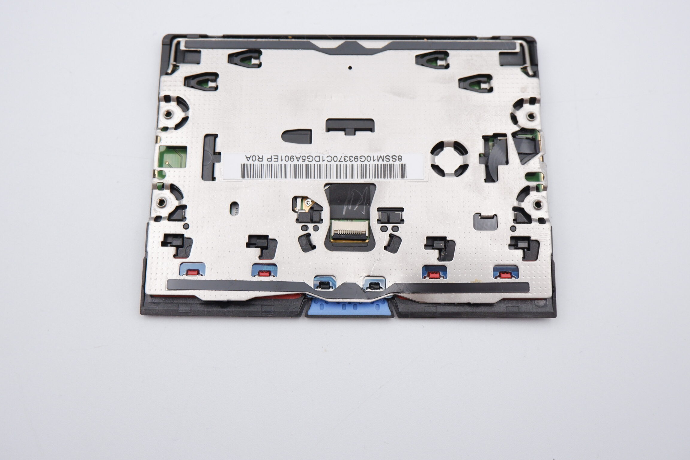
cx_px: 341
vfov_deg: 34.2
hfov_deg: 49.5
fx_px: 748
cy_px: 206
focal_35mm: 39
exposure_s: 1/400
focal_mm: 23.5
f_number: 6.4
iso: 1250
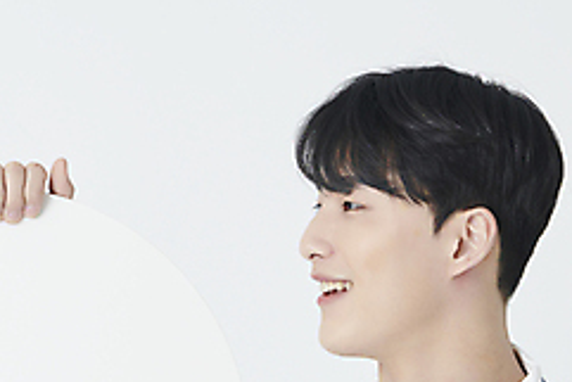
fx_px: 2766
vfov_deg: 7.8
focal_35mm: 174
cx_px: 104
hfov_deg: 11.8
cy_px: 470
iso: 100
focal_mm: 70
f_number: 11
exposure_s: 1/125
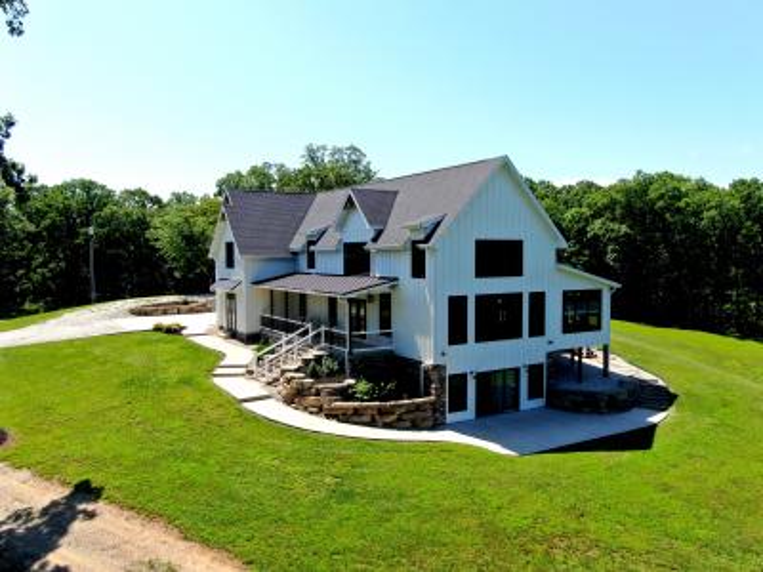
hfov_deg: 61.7
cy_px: 286
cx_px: 382
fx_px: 639
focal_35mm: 29
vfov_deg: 48.2
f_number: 3
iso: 100
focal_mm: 5
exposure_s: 1/833
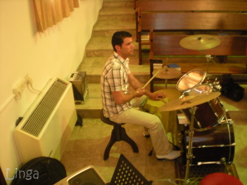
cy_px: 92
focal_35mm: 38
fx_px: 271
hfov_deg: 49.0
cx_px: 124
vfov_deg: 37.7
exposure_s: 1/8
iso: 427
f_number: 3.1
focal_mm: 6.3
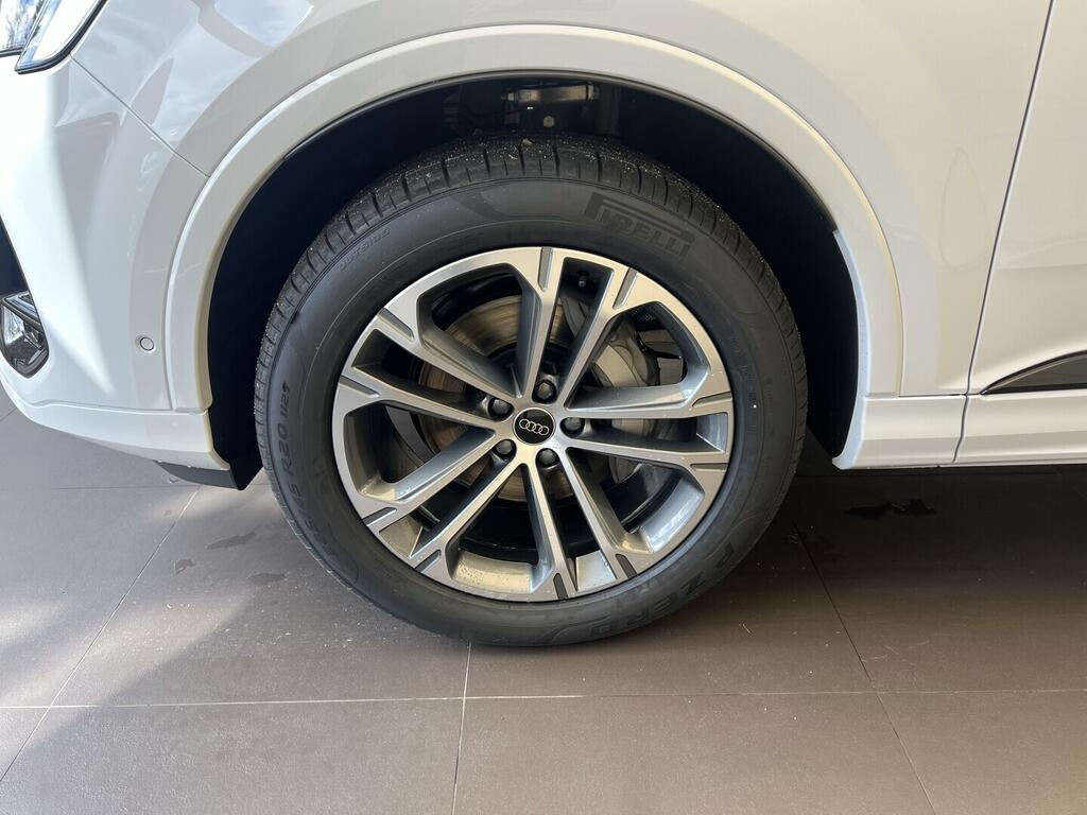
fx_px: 816
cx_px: 544
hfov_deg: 67.3
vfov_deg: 53.1
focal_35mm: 26
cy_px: 408
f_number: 1.5
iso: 40
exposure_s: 1/121
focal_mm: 5.7
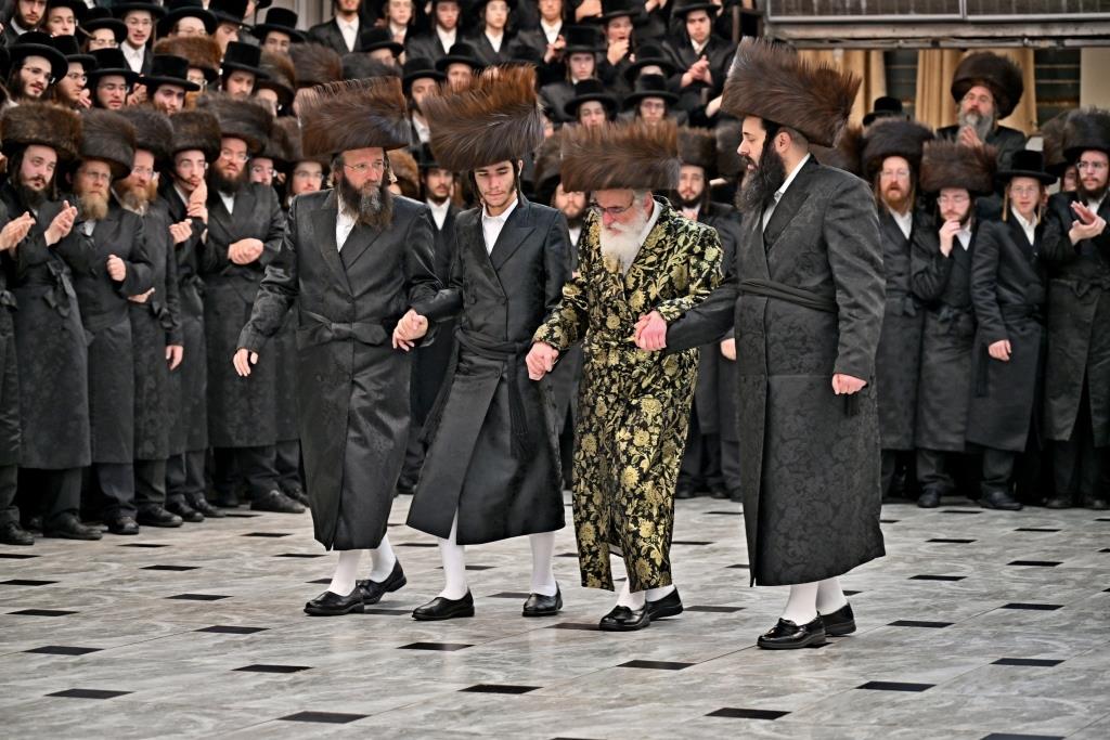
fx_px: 3700
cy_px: 370
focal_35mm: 120
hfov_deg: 17.1
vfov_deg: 11.4
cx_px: 555
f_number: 4
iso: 640
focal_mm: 120
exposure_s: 1/200
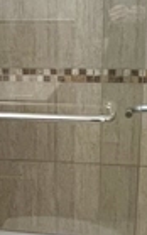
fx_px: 487
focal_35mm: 76
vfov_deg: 27.1
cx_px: 10
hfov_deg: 16.9
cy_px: 142
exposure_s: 1/60
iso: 160
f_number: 1.8
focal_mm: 1.57
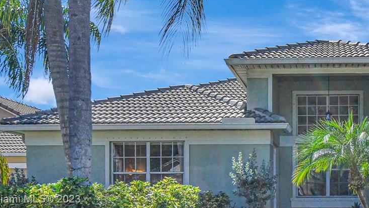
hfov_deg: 45.4
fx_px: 401
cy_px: 200
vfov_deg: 27.6
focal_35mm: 41
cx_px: 322
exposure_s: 1/3200
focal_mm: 12
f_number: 8
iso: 1000
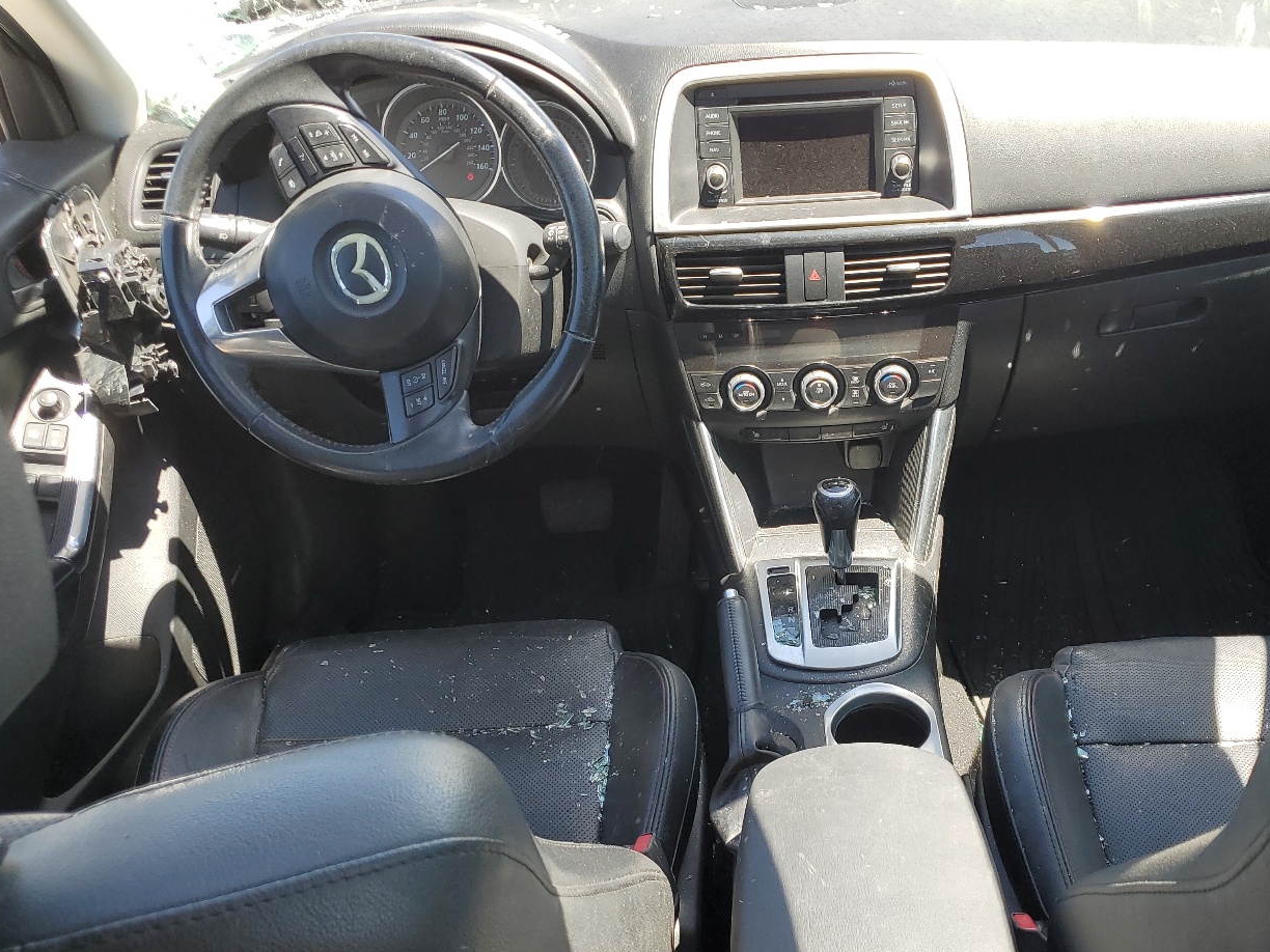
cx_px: 791
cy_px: 598
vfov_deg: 41.5
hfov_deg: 53.4
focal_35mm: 34
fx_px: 1247
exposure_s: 1/370
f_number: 1.5
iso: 50
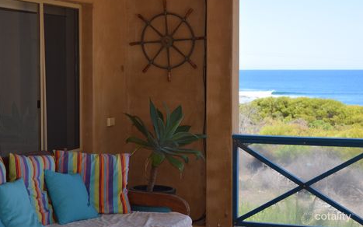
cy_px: 111
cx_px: 181
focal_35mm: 85
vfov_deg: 15.5
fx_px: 836
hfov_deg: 24.5
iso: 100
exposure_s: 1/160
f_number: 6.3
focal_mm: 55
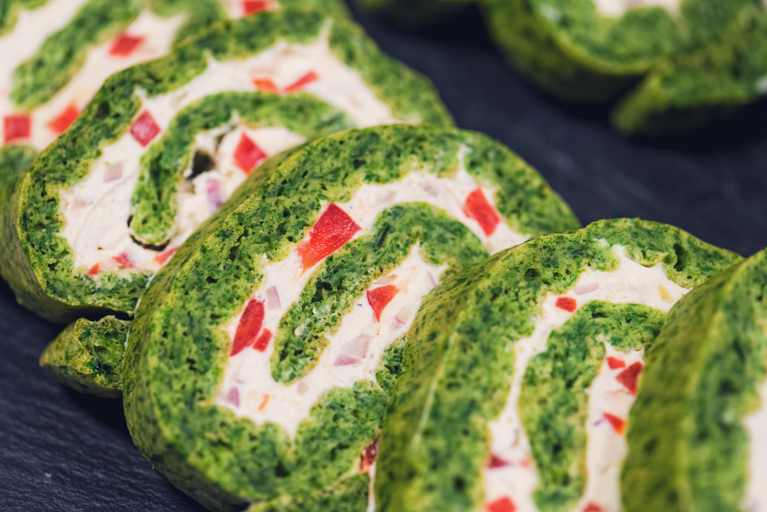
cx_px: 384
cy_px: 256
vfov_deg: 13.1
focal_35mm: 105
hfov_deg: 19.5
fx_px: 2238
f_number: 5
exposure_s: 1/125
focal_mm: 105
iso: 400
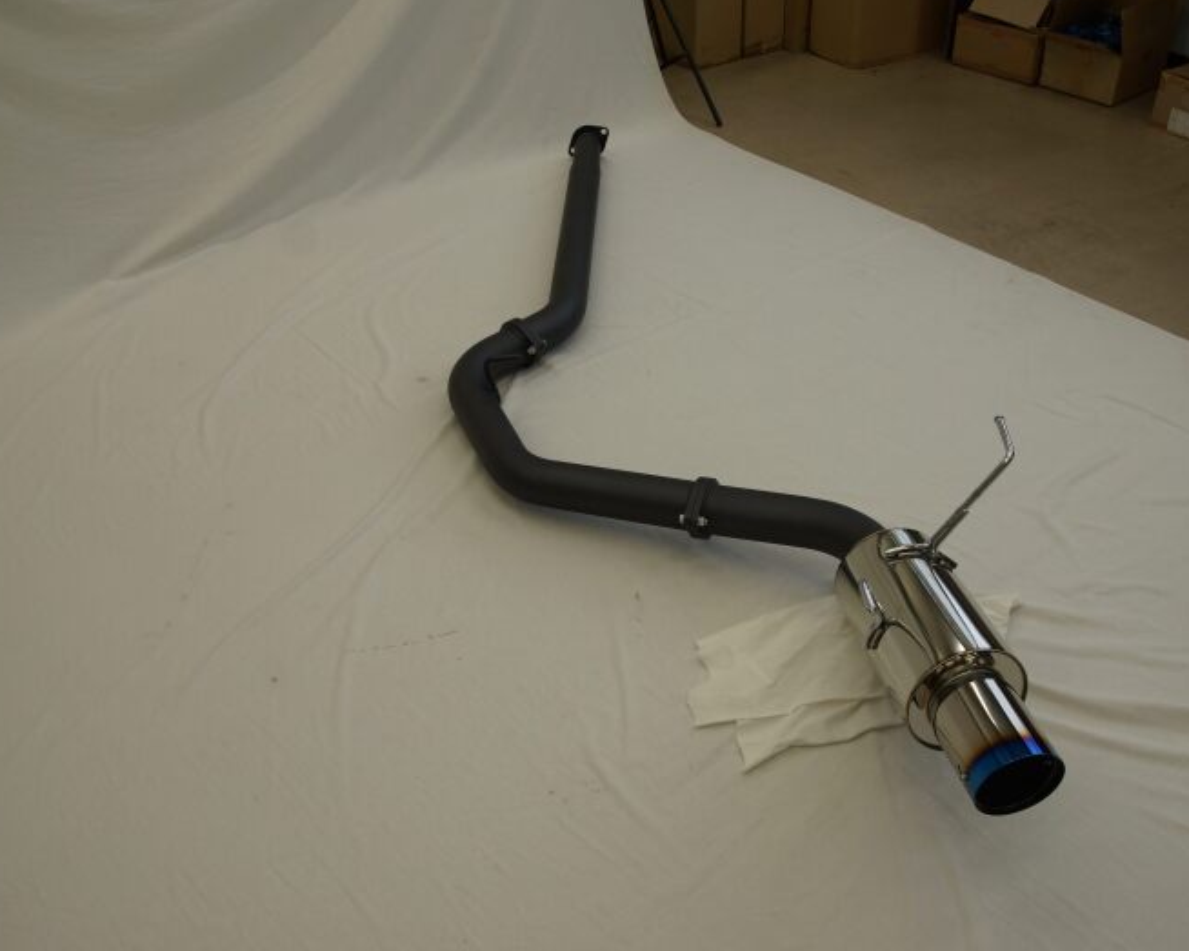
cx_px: 644
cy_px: 476
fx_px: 1091
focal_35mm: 31
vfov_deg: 47.1
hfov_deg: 57.1
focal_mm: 18
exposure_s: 1/125
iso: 200
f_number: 5.6
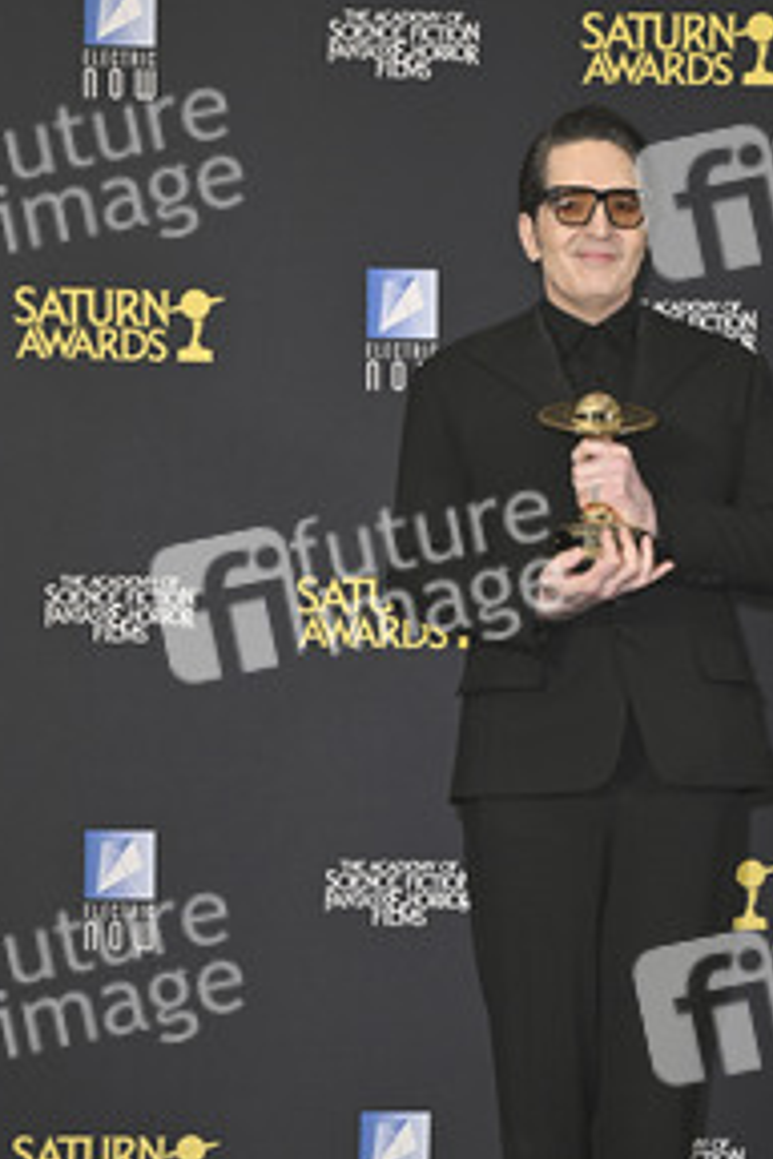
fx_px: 2190
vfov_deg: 29.4
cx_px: 475
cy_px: 789
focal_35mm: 68
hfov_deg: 20.0
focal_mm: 49
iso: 2000
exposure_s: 1/320
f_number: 5.6
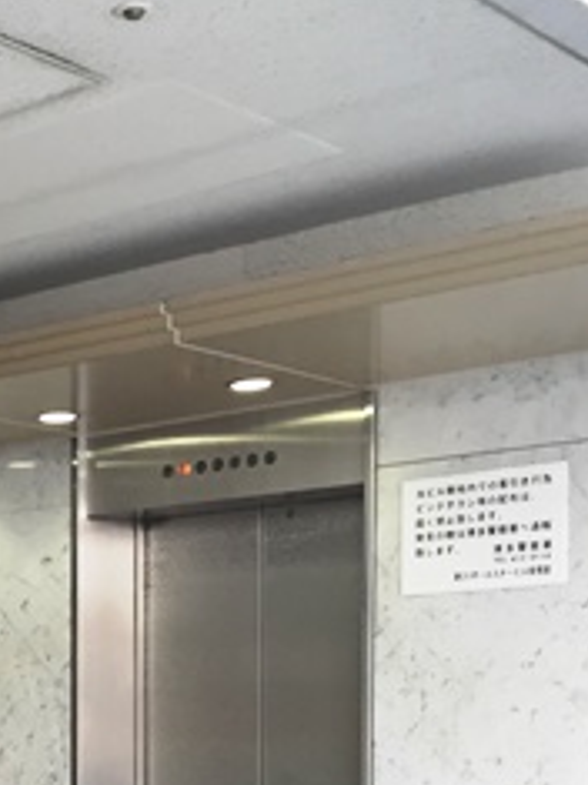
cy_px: 835
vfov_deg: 23.4
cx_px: -150
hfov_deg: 17.6
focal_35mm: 79
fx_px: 1791
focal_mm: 4.15
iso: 32
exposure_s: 1/40
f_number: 2.2
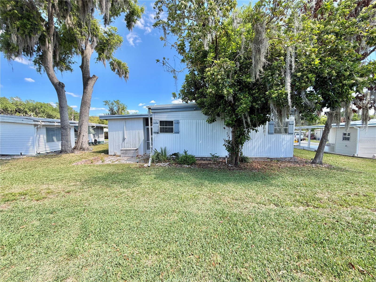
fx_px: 152
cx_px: 188
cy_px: 141
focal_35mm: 14
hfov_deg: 102.1
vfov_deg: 85.7
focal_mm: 2.22
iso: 40
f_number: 2.2
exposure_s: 1/502
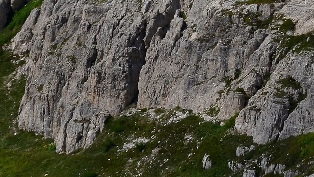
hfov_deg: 10.0
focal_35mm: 210
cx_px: 454
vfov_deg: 5.6
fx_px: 1749
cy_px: -192
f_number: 18
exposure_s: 1/500
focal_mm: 35
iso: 200
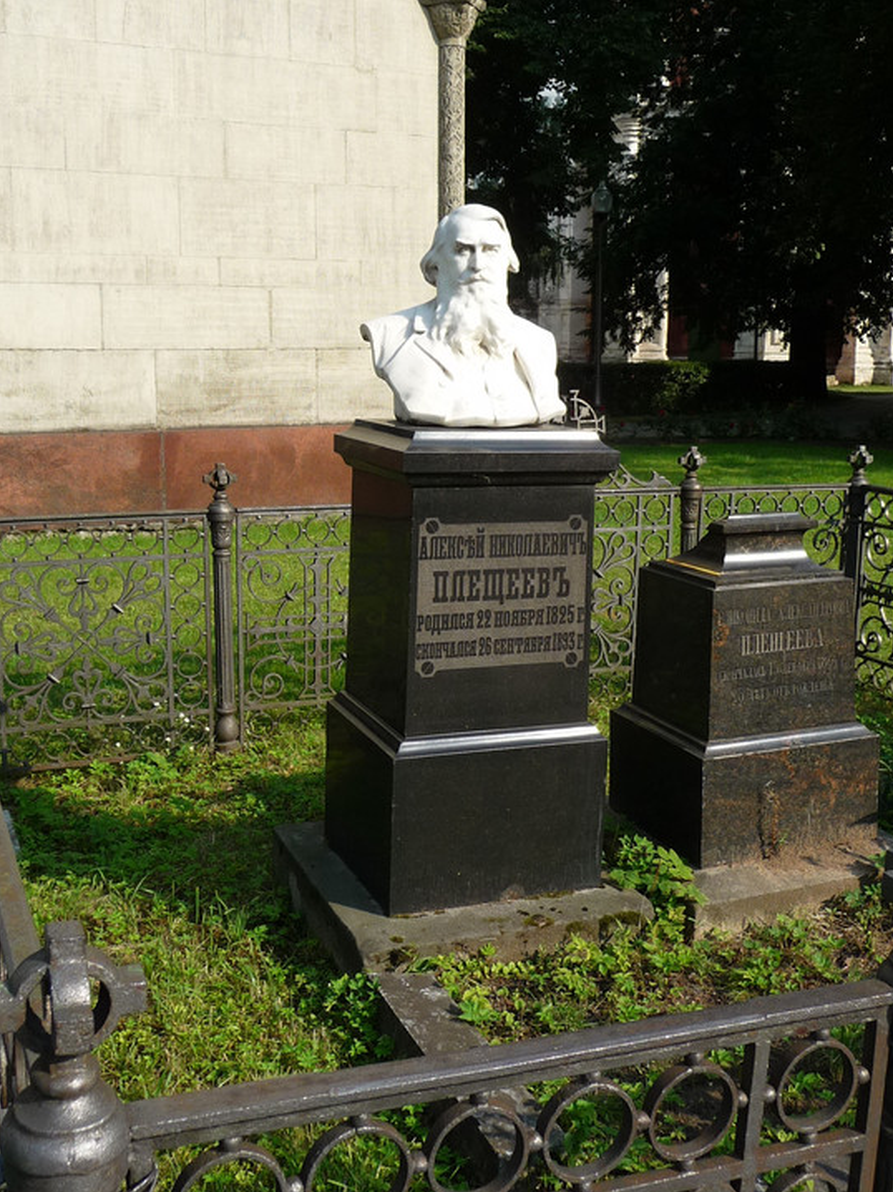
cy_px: 556
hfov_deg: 36.8
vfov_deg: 47.8
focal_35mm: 39
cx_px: 455
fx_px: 1342
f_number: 3.3
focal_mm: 4.7
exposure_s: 1/640
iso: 100
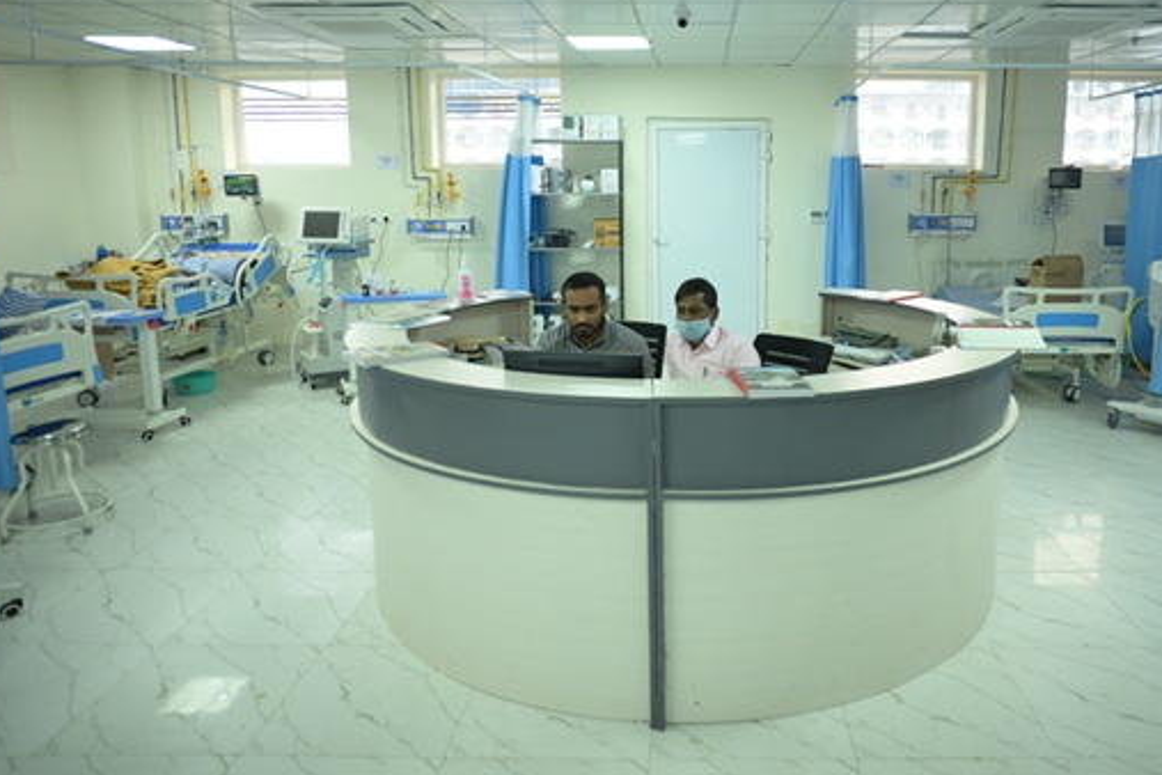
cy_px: 323
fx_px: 807
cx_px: 697
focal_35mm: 25
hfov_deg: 70.8
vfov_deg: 51.1
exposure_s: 1/200
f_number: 2.8
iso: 1250
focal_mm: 20
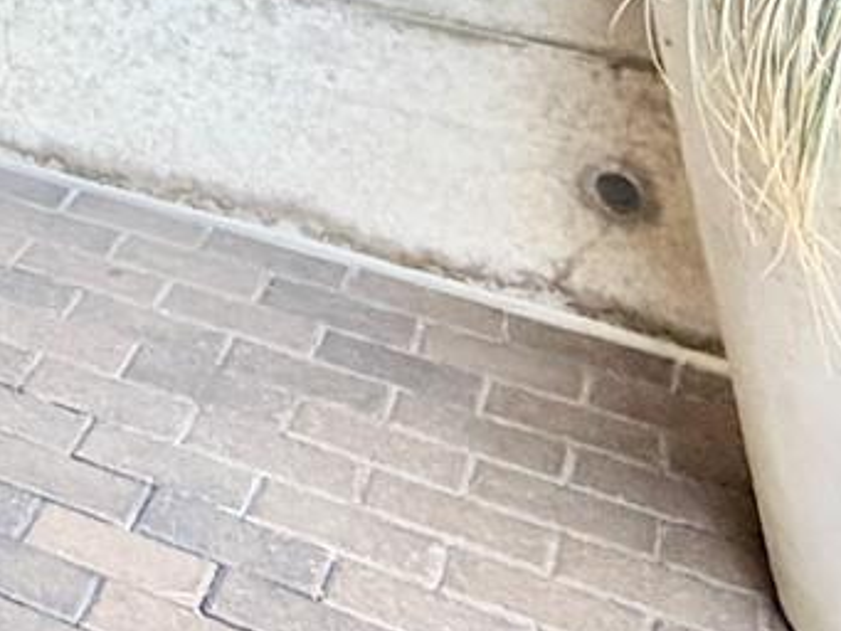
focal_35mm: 84
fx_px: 2042
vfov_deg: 13.8
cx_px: -597
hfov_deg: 18.9
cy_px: -779
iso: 80
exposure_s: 1/121
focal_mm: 2.22
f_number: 2.2
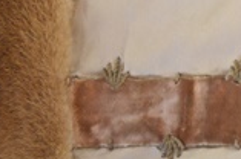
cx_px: 437
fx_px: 1076
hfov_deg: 11.8
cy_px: -113
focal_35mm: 161
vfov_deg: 8.2
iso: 400
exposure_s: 1/80
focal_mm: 28
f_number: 4.5
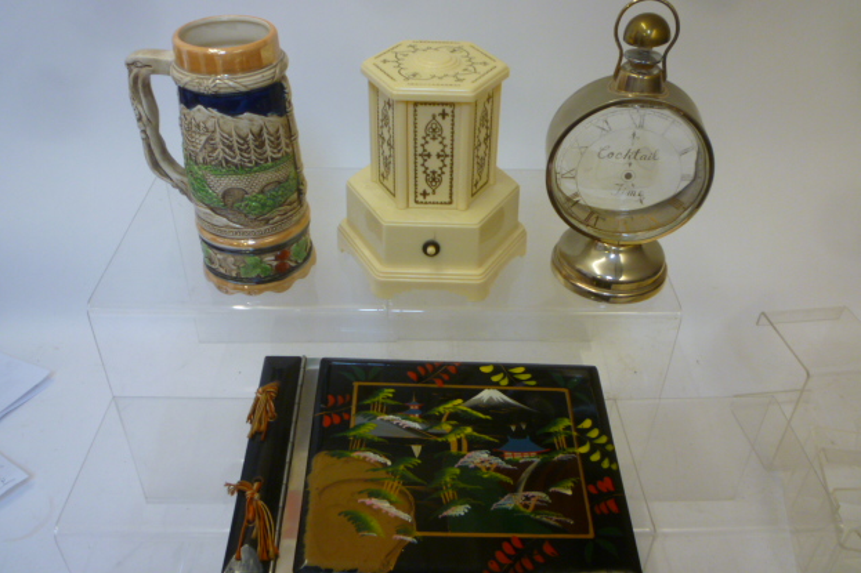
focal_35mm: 31
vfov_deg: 42.3
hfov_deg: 60.3
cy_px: 298
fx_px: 741
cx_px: 441
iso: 160
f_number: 3.3
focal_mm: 5.2
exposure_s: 1/30
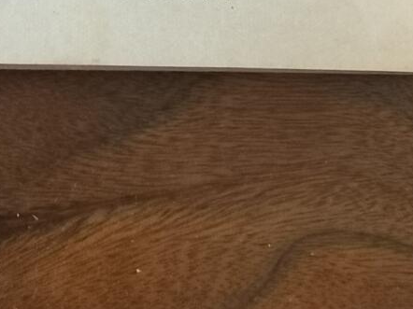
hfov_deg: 17.6
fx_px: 1312
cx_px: 385
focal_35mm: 110
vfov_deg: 11.8
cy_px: -336
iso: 125
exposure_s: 1/33.3
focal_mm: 2.26
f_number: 2.2
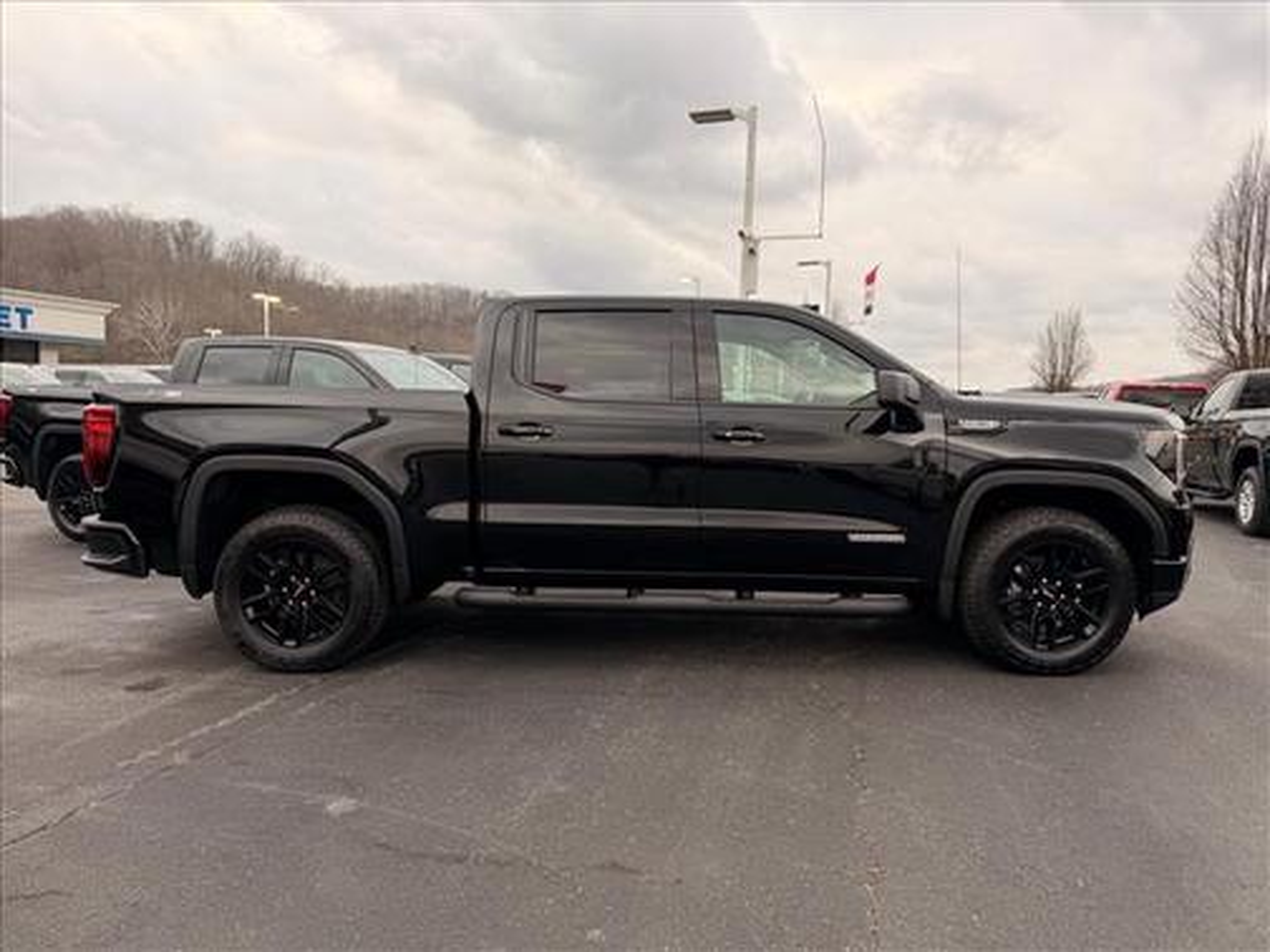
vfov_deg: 56.8
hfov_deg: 71.6
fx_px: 881
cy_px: 476
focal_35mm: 24
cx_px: 635
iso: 64
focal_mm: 6.76
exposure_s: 1/184
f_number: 1.78
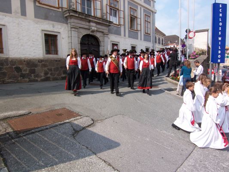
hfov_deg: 73.9
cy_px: 86
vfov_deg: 58.9
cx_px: 114
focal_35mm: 23
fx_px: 152
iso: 64
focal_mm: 3.8
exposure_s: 1/200
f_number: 5.6
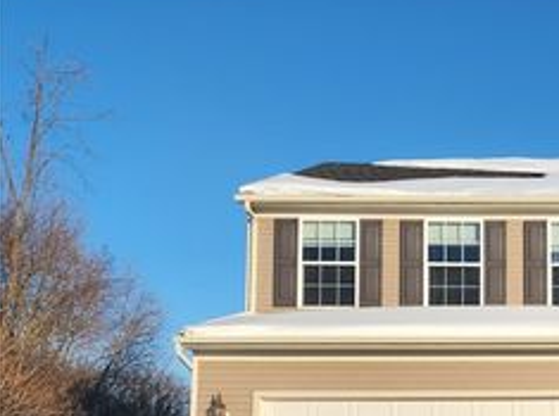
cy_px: 411
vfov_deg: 27.9
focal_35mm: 49
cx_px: 592
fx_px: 789
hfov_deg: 34.5
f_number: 1.8
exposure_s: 1/909
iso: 12
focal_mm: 6.4
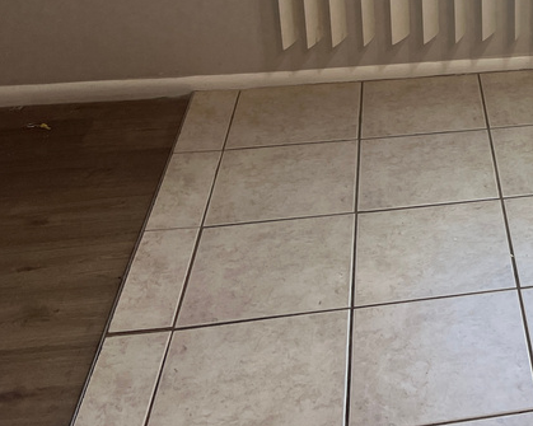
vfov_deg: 23.5
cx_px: 620
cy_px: -8
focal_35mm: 62
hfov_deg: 27.3
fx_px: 978
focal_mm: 5.7
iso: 50
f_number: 1.5
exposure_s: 1/189
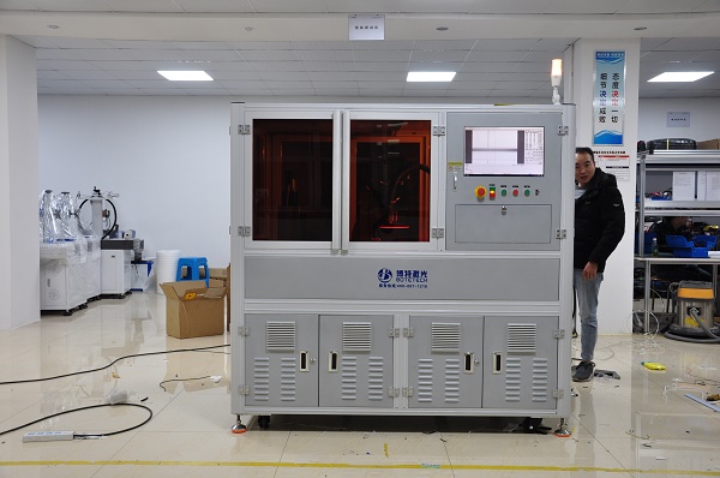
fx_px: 719
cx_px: 360
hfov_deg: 53.2
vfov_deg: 36.8
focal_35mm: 36
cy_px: 239
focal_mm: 24
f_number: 6.3
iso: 400
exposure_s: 1/20
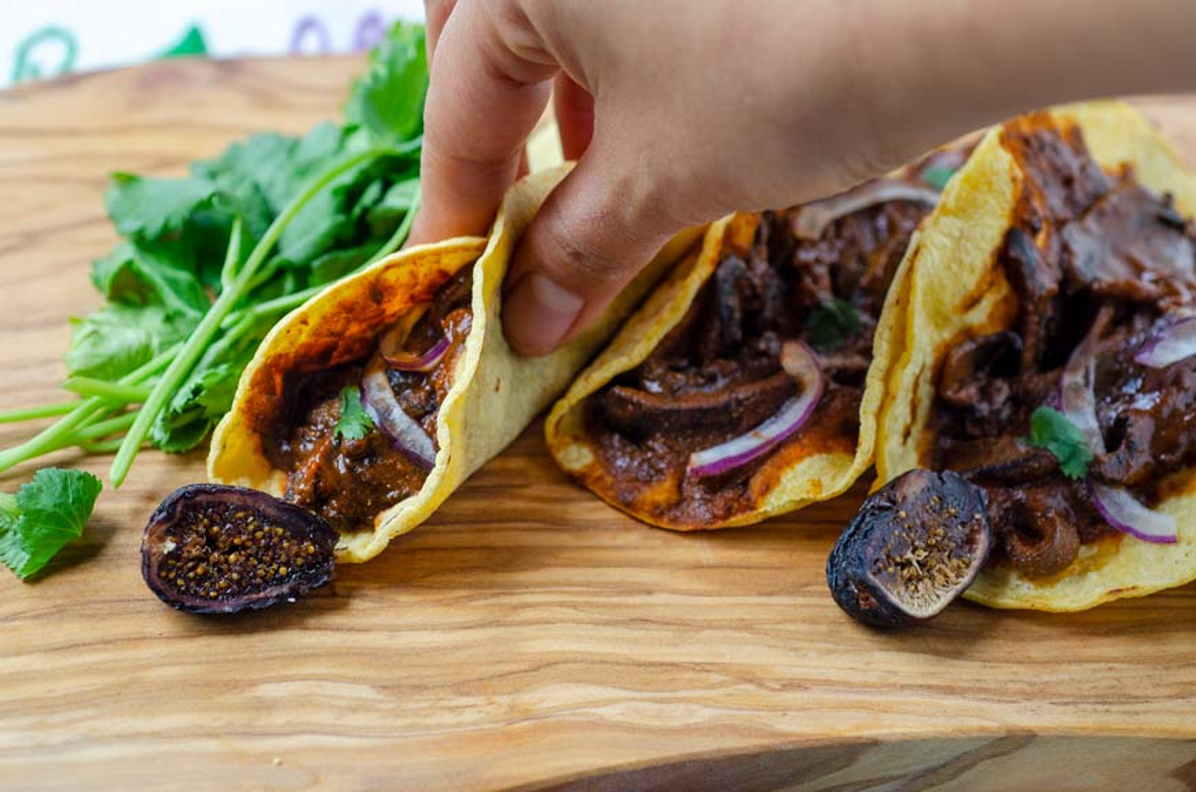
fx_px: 2983
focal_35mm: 90
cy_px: 396
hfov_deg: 22.7
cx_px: 598
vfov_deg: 15.1
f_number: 5.6
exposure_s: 1/160
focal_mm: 60
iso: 320
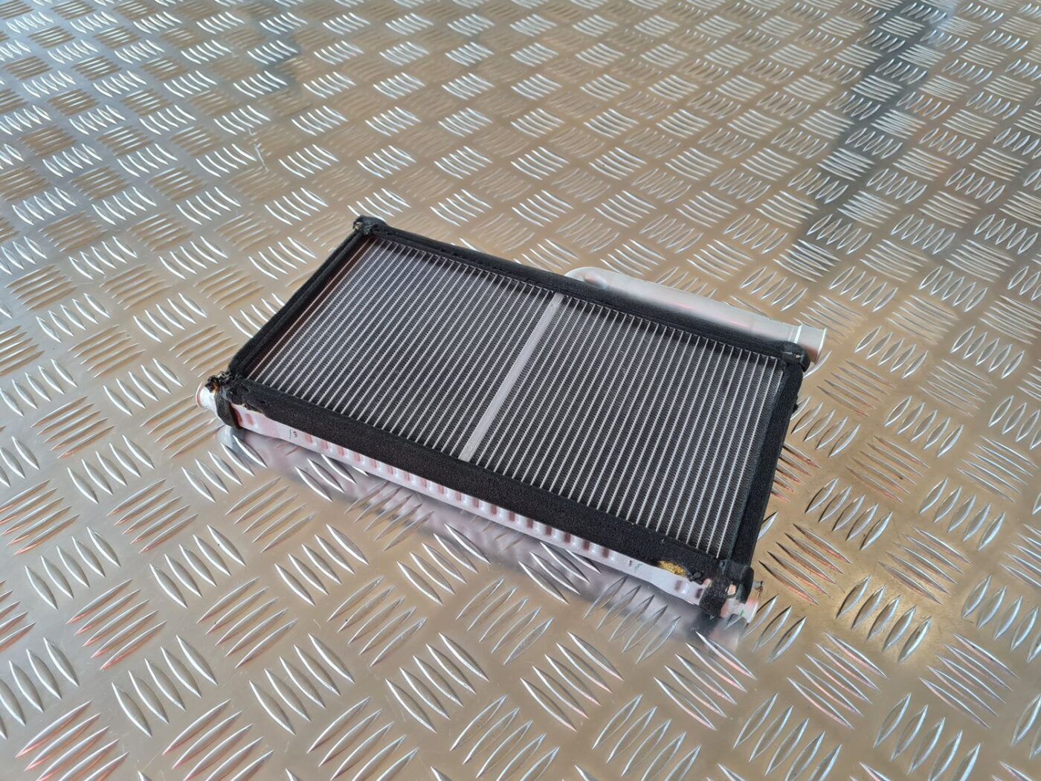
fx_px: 782
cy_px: 390
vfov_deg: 53.1
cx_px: 520
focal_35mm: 26
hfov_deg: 67.3
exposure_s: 1/100
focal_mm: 5.4
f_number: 1.8
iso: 100
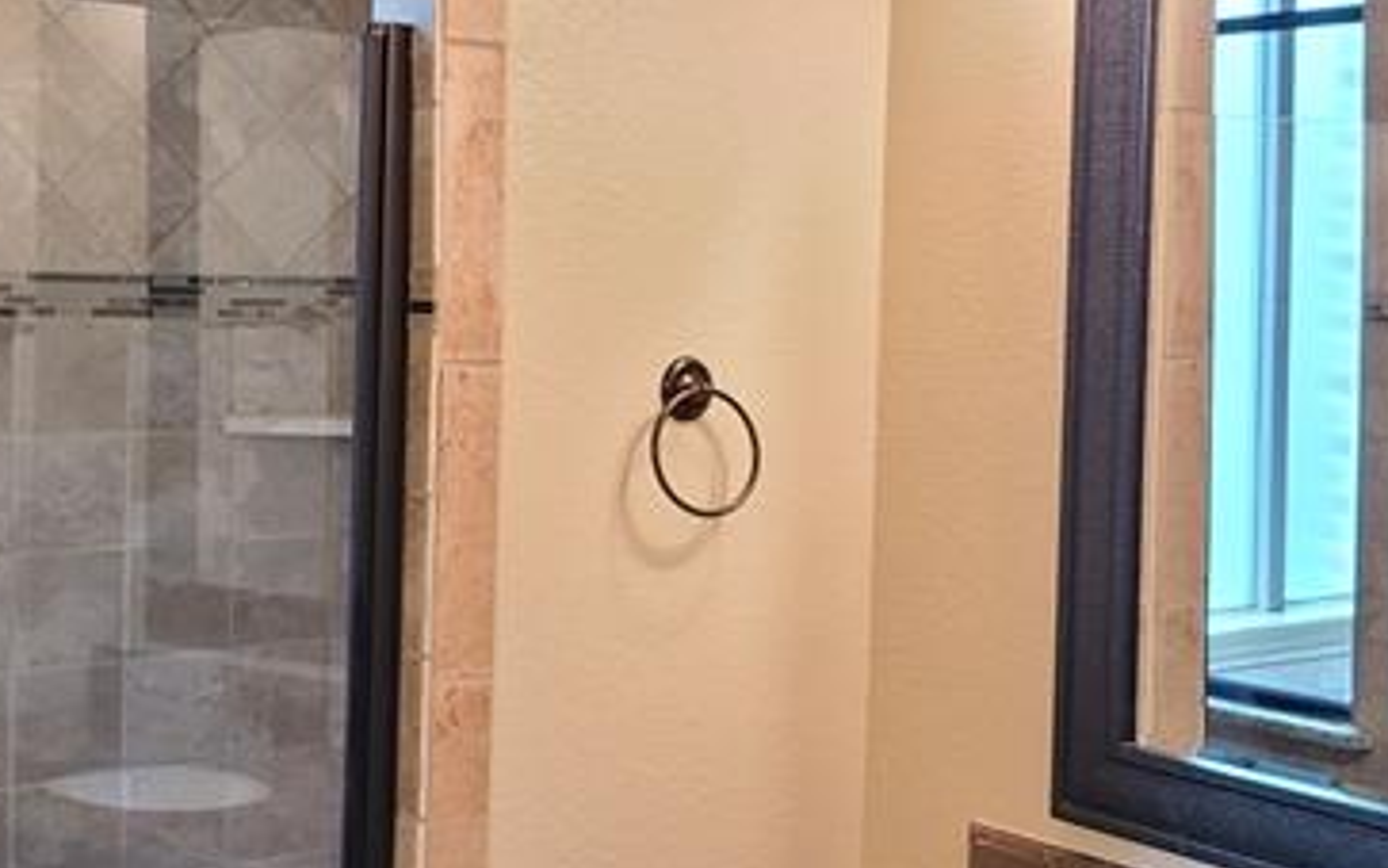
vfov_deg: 23.1
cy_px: 359
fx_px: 2119
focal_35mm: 56
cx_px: 677
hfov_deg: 36.3
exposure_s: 1/59
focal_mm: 7
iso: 200
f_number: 1.8
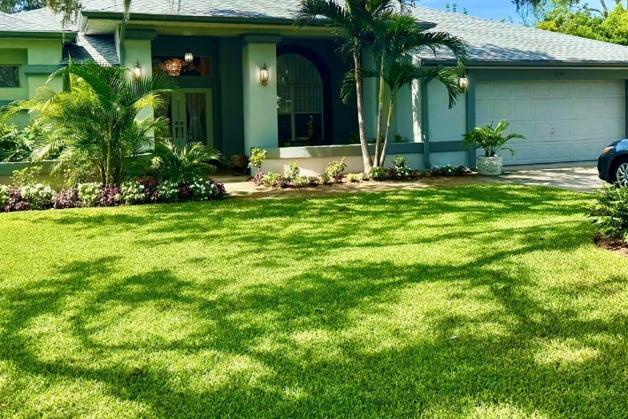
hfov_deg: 53.1
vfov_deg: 36.3
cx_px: 323
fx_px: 628
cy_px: 124
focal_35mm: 36
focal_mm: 6.76
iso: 80
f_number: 1.78
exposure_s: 1/1818
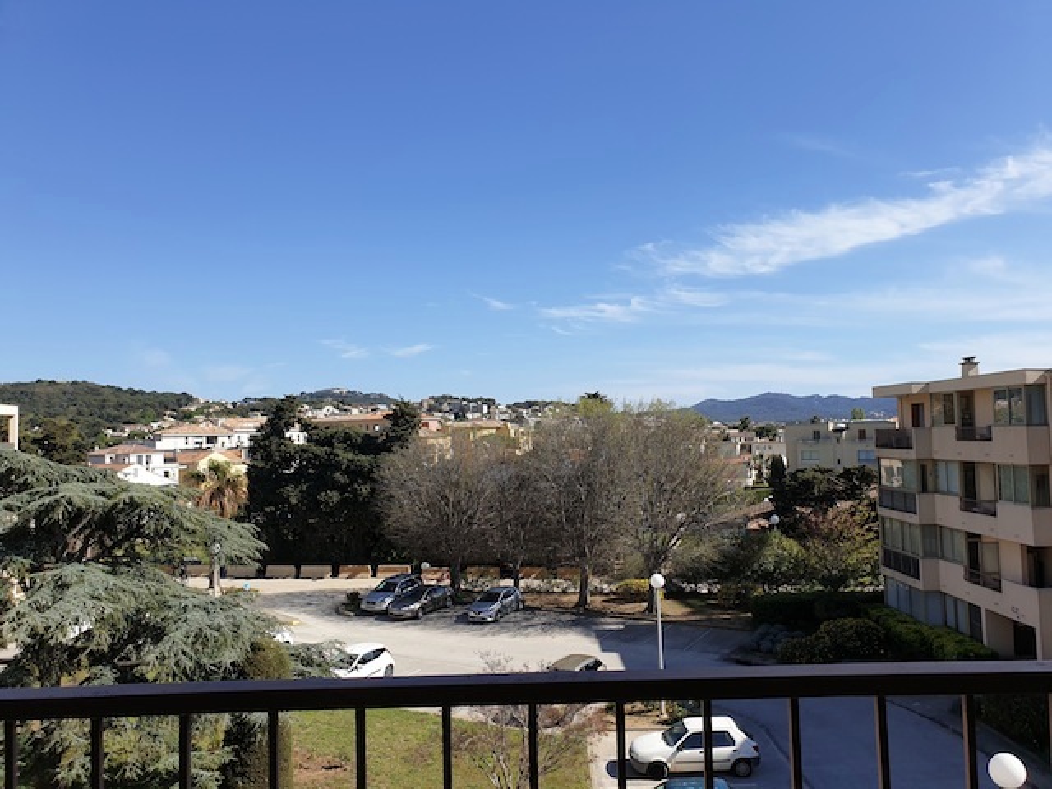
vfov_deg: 53.1
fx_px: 790
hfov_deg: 67.3
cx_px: 526
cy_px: 394
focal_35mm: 26
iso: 50
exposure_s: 1/1548
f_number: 2.4
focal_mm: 4.3
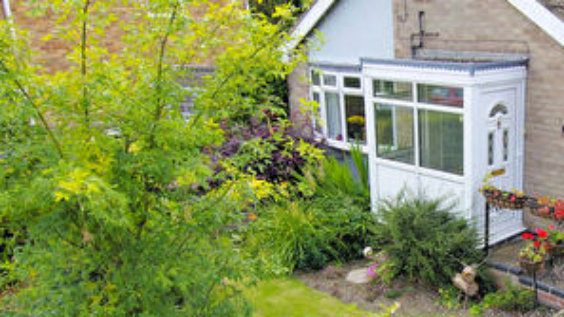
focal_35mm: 37
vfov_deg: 31.7
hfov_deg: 51.2
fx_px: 553
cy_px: 212
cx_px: 439
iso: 200
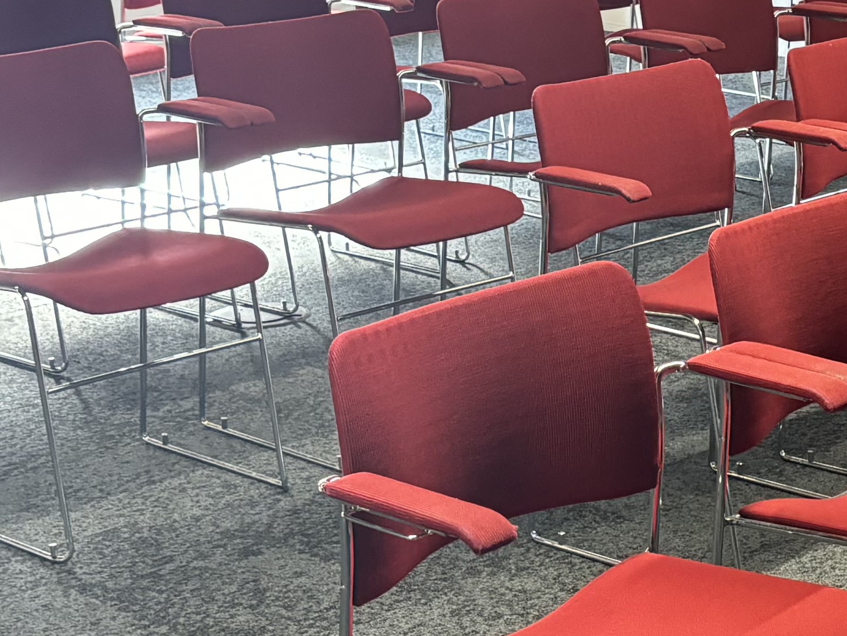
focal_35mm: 98
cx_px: 749
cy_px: 209
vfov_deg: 15.1
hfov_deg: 19.7
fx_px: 2398
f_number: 1.6
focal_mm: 5.96
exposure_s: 1/49
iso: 500
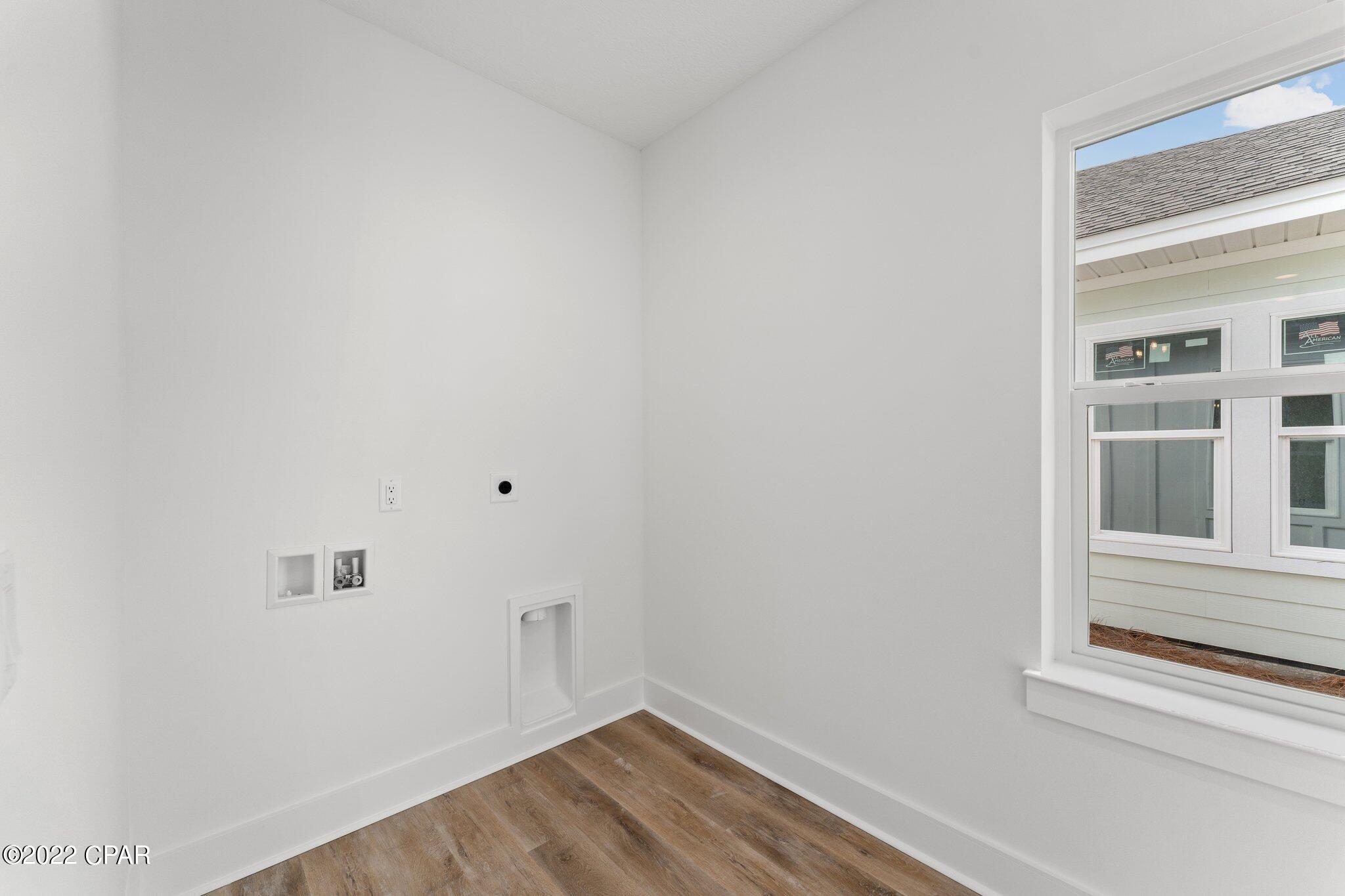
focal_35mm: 14
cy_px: 448
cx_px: 672
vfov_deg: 81.2
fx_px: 523
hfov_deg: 104.3
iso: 200
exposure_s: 1/13
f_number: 8
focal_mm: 14
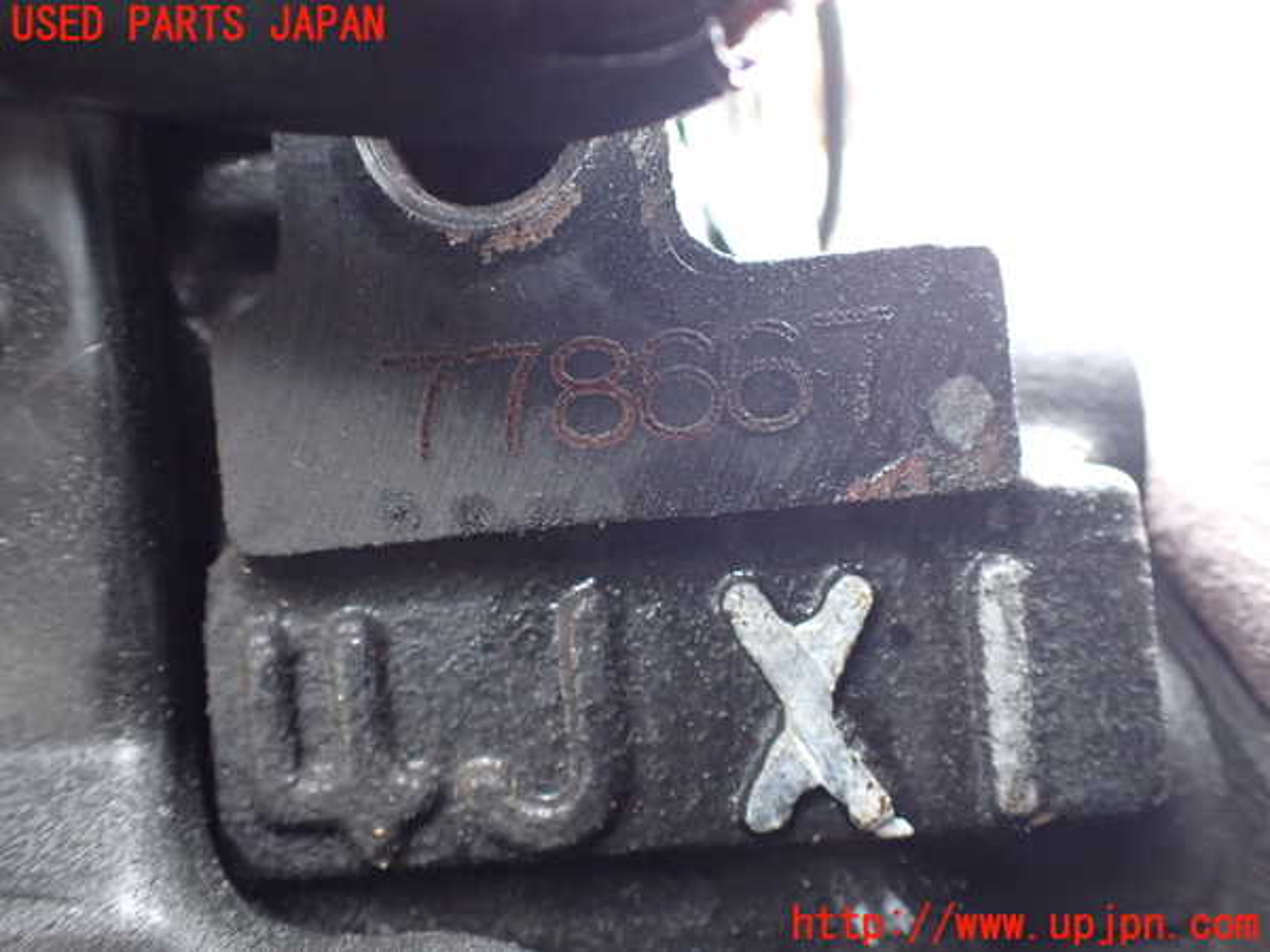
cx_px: 635
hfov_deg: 60.0
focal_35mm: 30
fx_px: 1101
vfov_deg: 46.8
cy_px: 476
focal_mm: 5.4
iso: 800
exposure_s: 1/40
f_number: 2.3
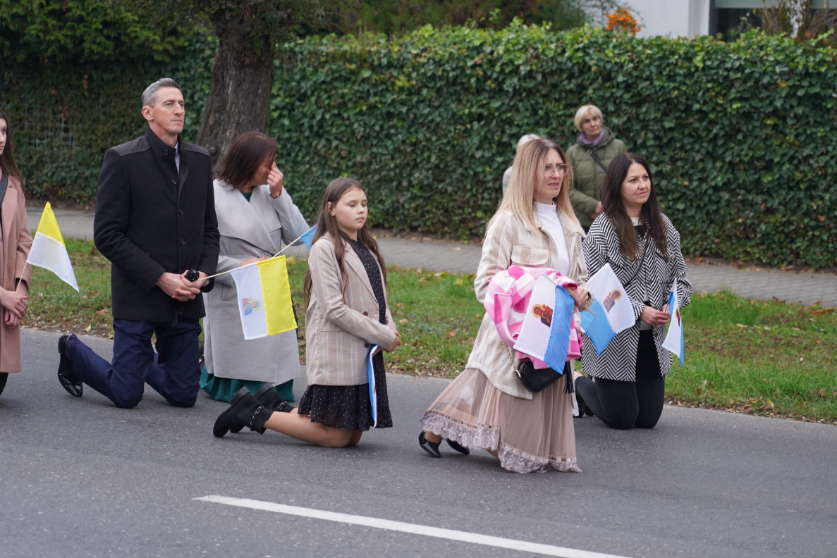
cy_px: 264
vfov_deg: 11.9
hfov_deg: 17.8
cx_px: 437
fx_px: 2674
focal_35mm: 115
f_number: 4
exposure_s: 1/160
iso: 1000
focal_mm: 105
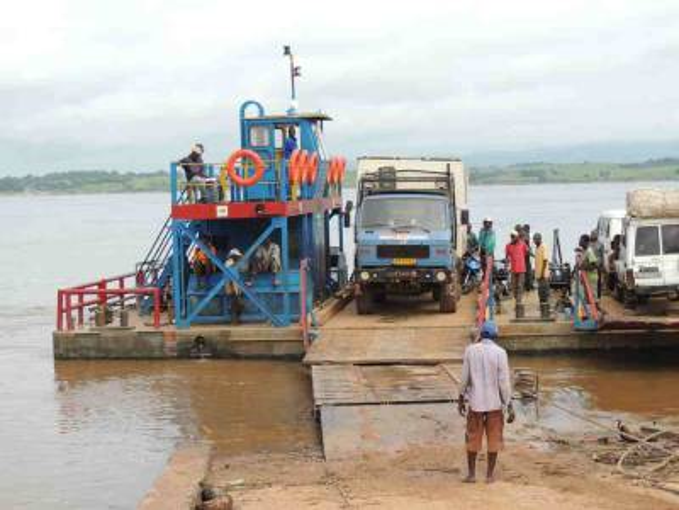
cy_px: 255
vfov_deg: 21.0
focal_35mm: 70
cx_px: 340
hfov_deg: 27.8
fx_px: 1373
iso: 100
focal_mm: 12.4
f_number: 3.9
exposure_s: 1/400
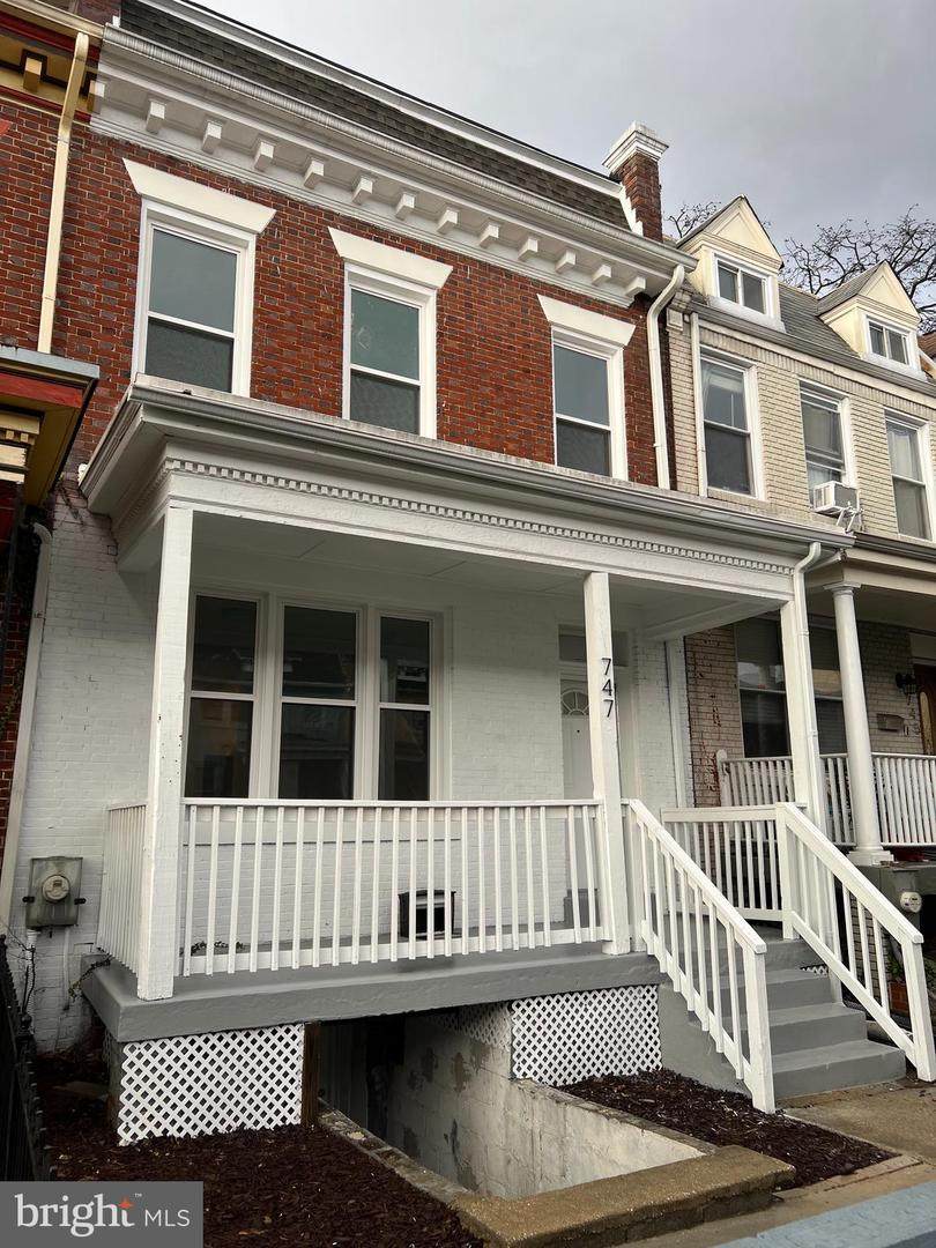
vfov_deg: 67.3
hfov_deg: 53.1
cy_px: 624
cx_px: 468
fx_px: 937
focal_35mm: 26
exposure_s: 1/266
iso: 40
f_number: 1.5
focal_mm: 5.7
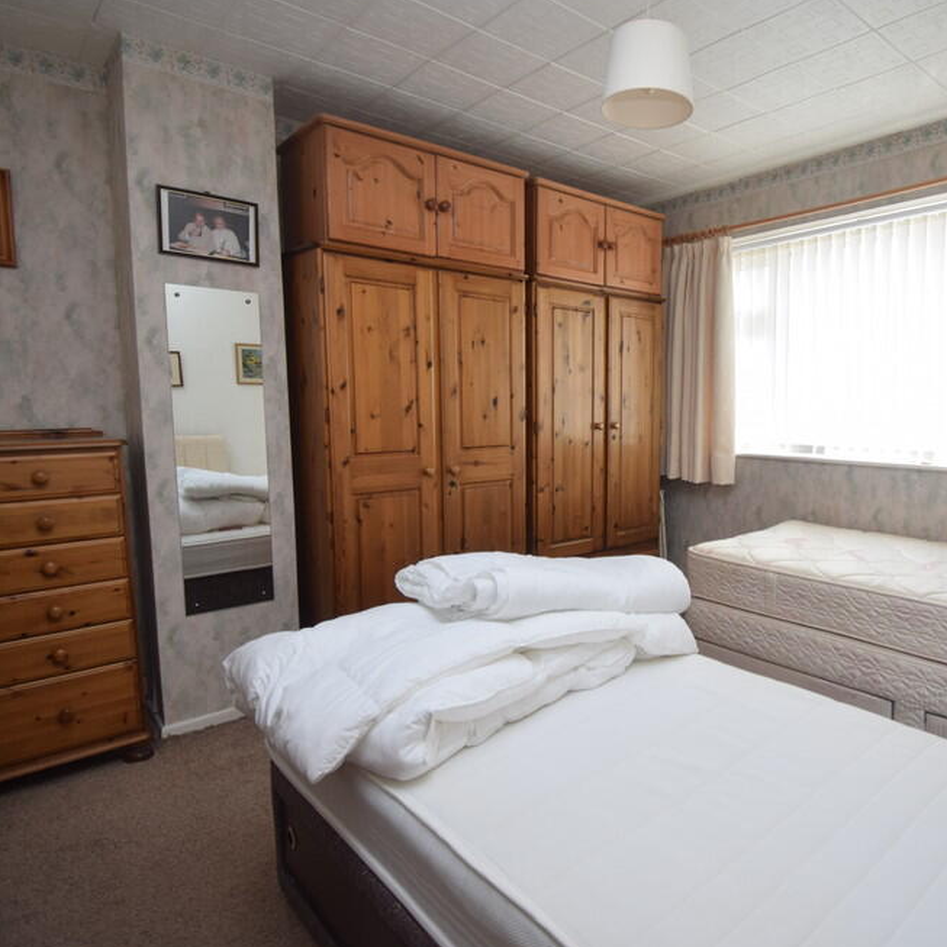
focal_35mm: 20
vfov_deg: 74.8
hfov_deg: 72.8
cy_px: 476
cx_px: 625
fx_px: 619
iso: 400
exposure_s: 1/100
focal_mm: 10
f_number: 5
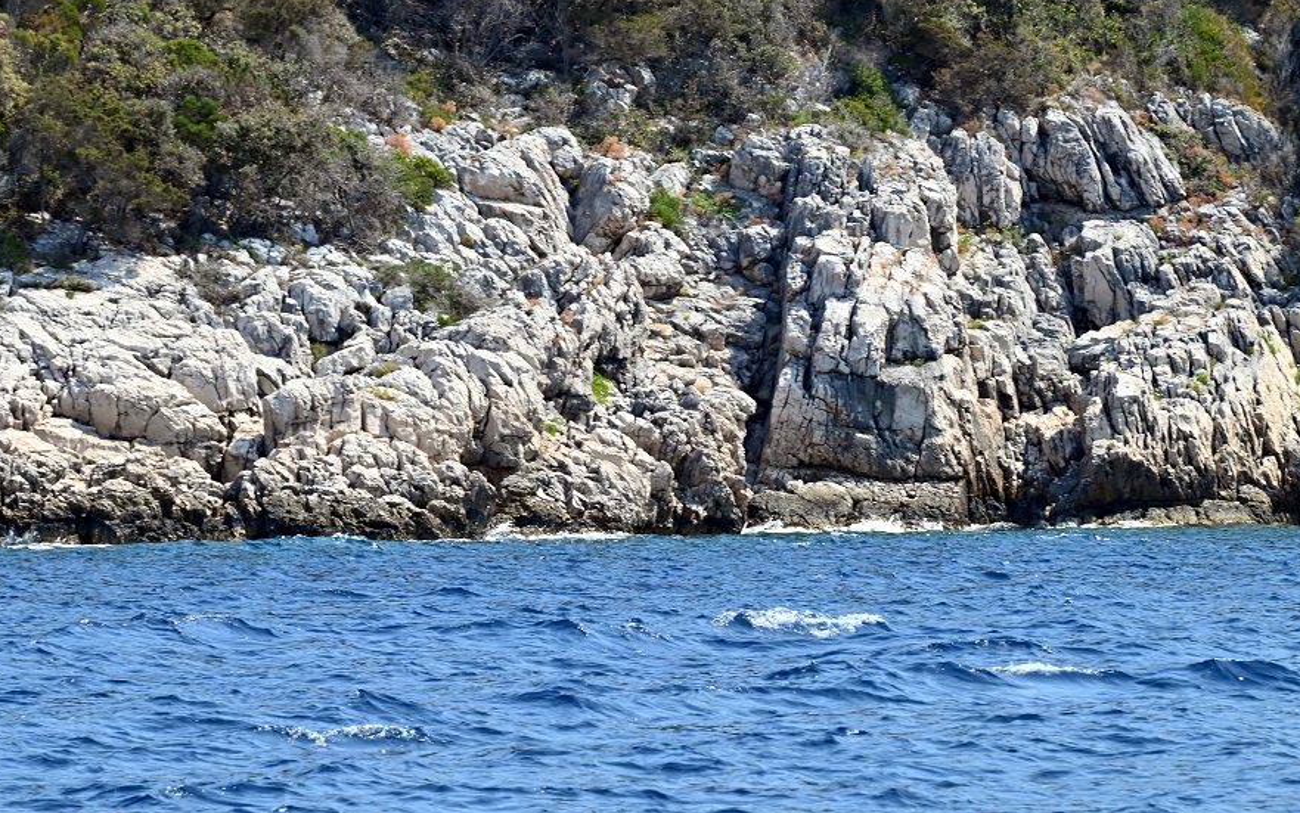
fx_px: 12296
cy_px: 324
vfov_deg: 3.8
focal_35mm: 347
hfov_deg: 6.1
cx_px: 633
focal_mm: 300
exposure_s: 1/320
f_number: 16
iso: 640
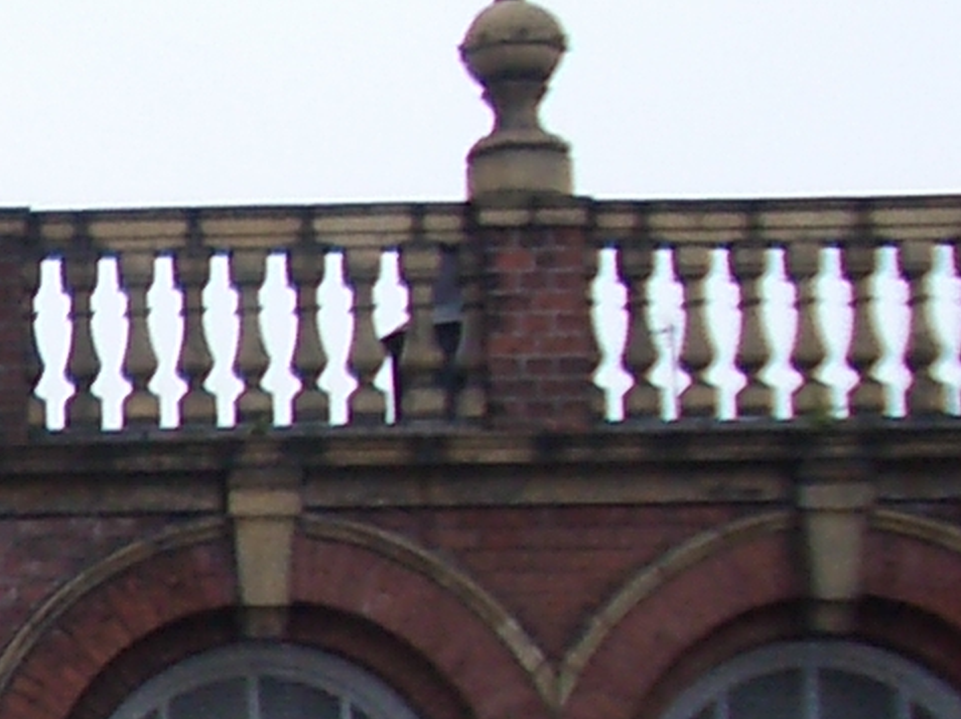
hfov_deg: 9.3
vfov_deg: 7.8
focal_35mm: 188
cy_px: 834
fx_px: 5215
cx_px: -1408
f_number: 2.6
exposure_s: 1/80
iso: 100
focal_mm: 5.8
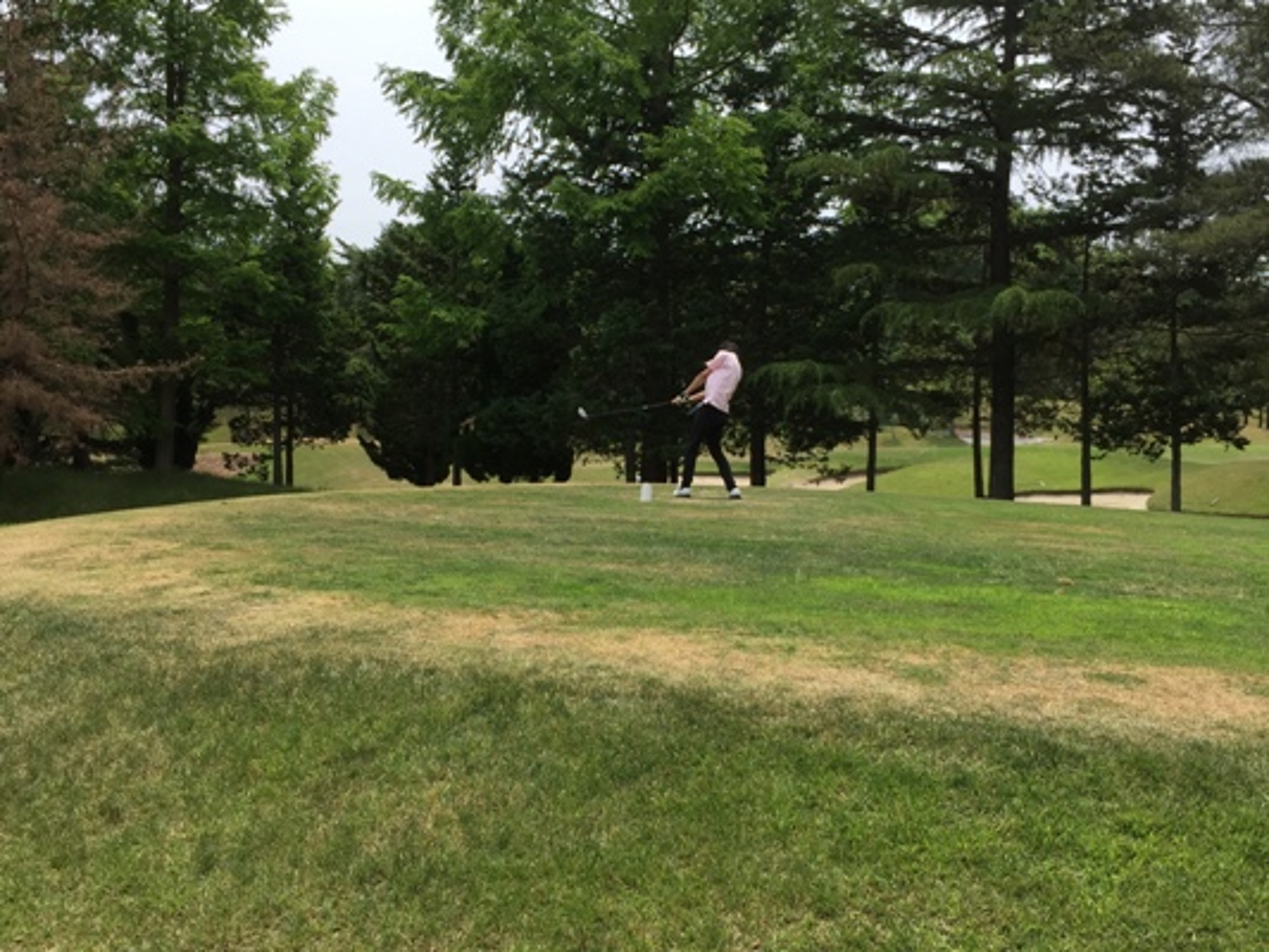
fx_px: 1063
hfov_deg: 61.6
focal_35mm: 29
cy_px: 476
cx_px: 634
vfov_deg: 48.2
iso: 32
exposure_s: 1/1721
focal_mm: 4.15
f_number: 2.2
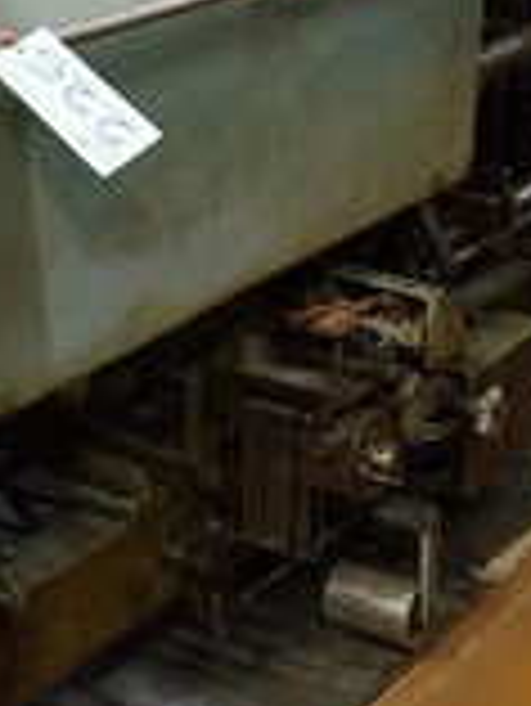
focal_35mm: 106
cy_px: 54
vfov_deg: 18.2
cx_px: 126
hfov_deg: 13.9
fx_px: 2165
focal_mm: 16
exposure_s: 1/20
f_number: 3.5
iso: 3200
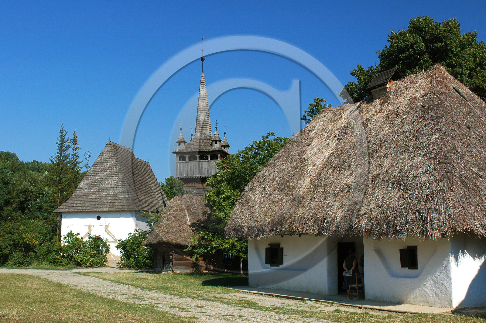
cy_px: 162
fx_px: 566
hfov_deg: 46.4
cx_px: 243
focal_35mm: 42
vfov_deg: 31.8
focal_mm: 28
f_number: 9
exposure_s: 1/200
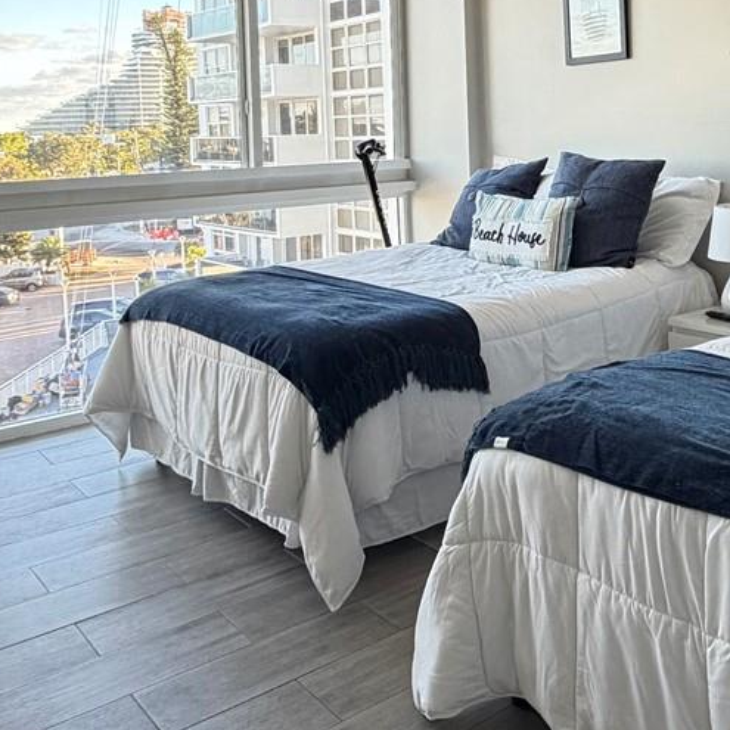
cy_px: 167
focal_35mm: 40
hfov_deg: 41.4
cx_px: 472
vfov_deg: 40.5
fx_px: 954
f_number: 2.2
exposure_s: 1/121
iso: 250
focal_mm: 2.22
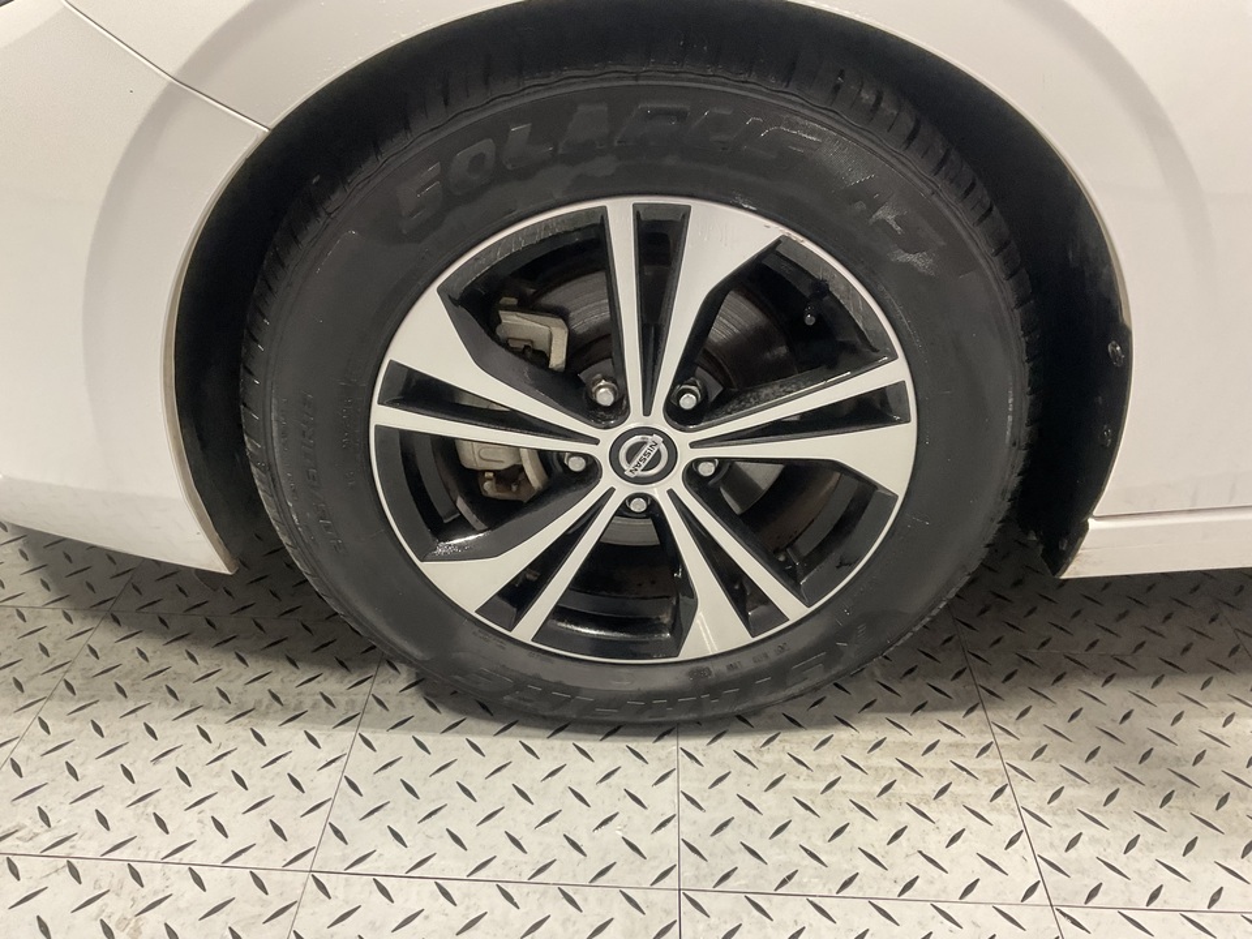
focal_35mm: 29
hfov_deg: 61.7
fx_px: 1049
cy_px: 470
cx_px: 626
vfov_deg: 48.2
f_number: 1.8
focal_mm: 3
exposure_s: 1/60
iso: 125
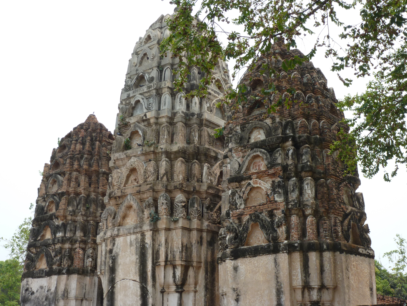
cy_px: 153
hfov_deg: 38.9
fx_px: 576
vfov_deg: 29.7
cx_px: 204
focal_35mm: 49
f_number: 4.1
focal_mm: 8.7
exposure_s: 1/320
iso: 100
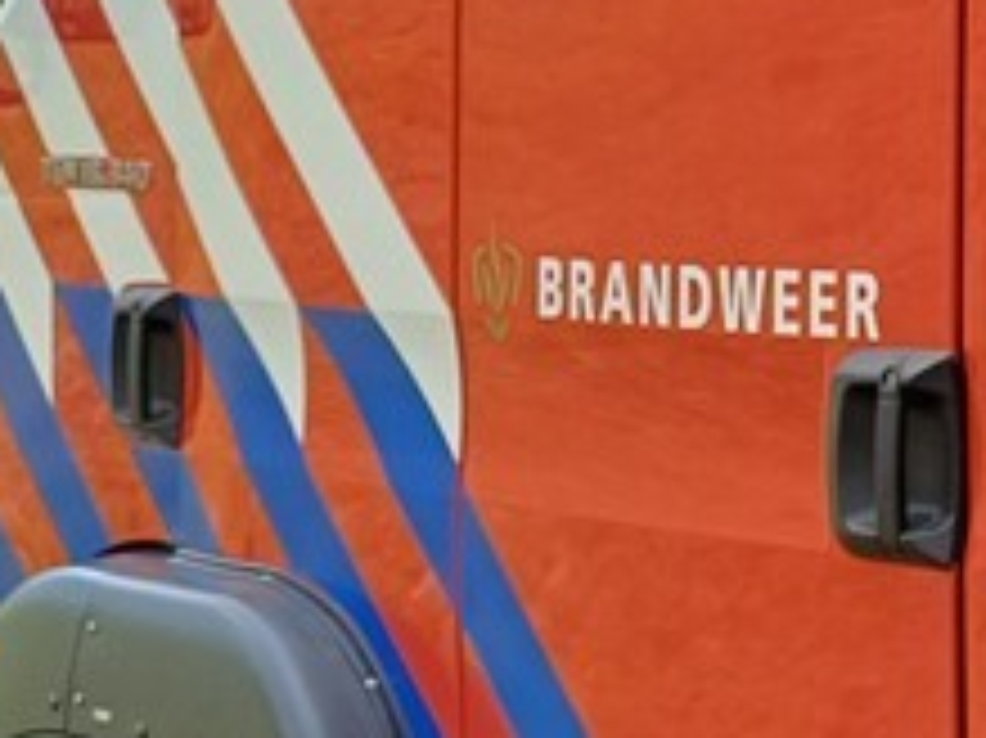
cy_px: 162
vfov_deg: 12.6
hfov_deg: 13.9
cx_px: 2040
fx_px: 3331
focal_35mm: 117
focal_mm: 4.65
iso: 50
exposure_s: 1/382
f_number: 1.8
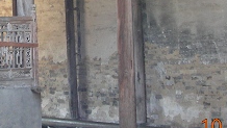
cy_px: -53
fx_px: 663
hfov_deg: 19.3
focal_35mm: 110
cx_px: 51
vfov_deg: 10.7
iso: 91
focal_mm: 6.3
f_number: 3.5
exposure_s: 1/30
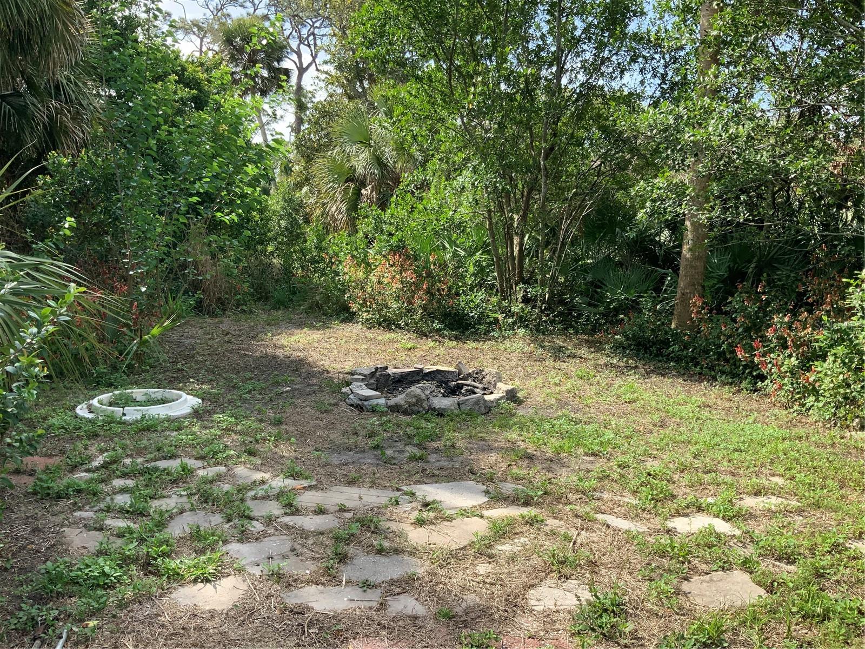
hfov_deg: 61.7
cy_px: 324
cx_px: 432
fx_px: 725
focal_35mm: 29
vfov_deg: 48.2
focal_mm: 3
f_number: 1.8
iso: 16
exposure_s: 1/709
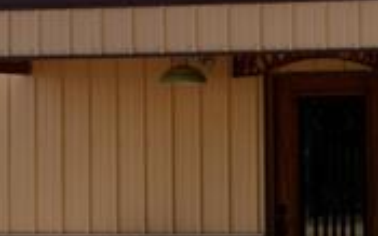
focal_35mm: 278
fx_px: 2861
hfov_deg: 7.5
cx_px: 482
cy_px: 54
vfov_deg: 4.7
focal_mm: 31
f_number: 10
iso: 100
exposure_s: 1/200
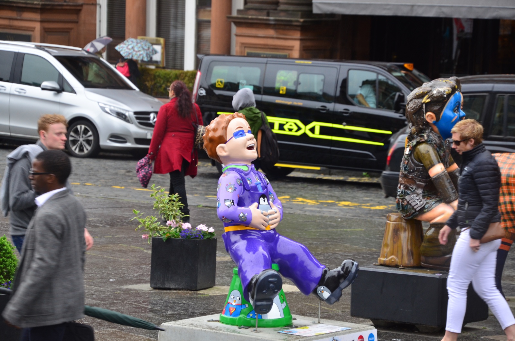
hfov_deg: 13.7
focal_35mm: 150
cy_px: 170
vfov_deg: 9.1
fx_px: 2141
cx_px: 258
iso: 400
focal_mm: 100
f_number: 5.3
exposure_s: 1/80
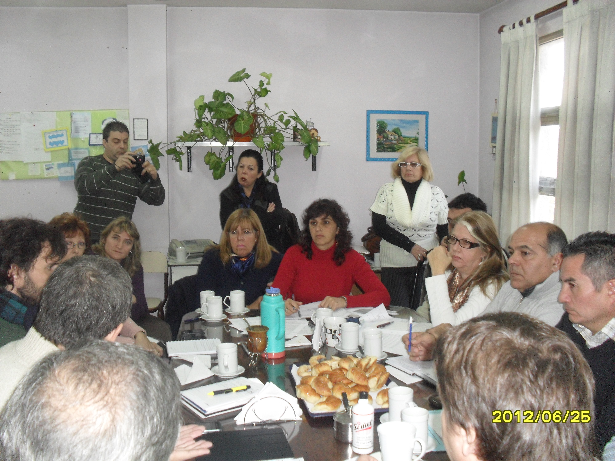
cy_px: 230
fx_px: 622
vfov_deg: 40.7
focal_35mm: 35
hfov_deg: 52.6
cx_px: 308
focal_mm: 6.3
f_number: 3.2
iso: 200
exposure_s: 1/45
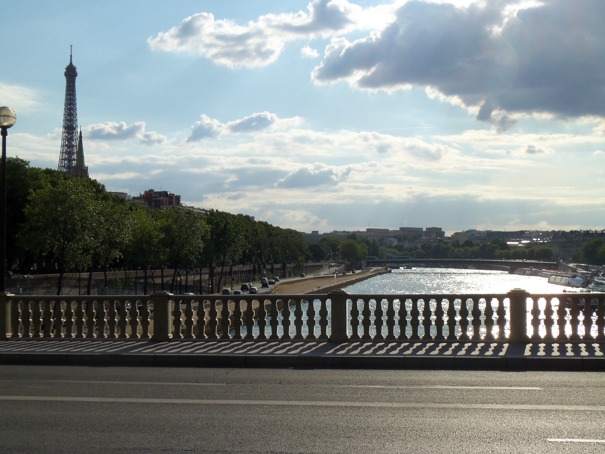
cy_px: 227
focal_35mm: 48
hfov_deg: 39.7
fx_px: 839
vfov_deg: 30.3
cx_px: 302
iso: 80
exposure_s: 1/200
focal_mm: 8.7
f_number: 9.8
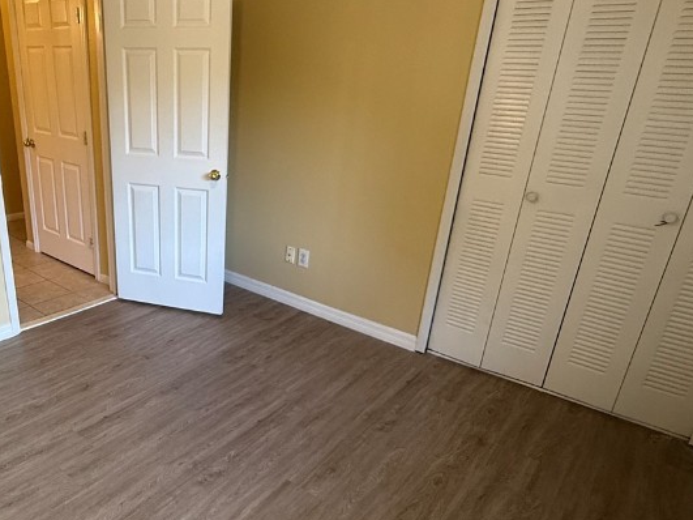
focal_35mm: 27
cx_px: 208
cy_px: 285
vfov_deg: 51.3
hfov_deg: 62.9
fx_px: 540
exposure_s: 1/120
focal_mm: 2.22
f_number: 2.2
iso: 250
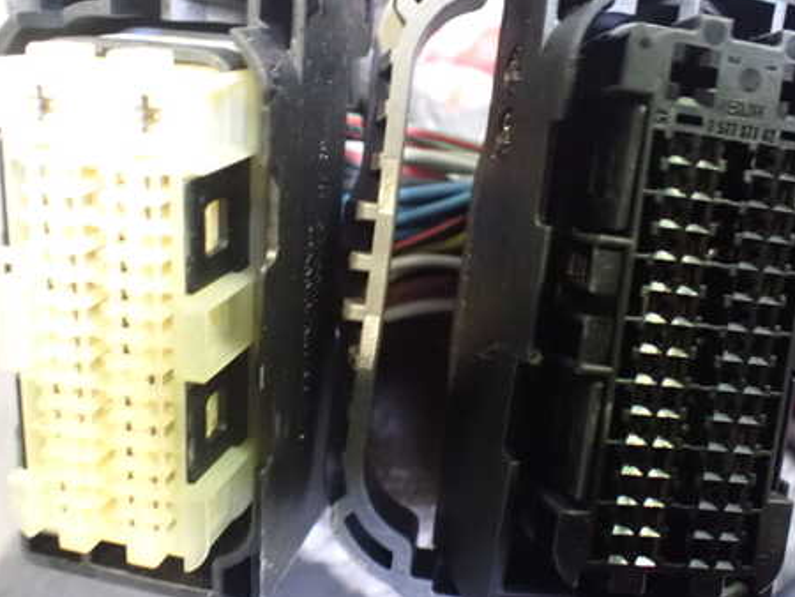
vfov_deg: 36.0
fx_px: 919
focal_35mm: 40
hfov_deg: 46.8
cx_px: 410
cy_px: 298
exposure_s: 1/30
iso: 1600
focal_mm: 5.4
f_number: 2.3
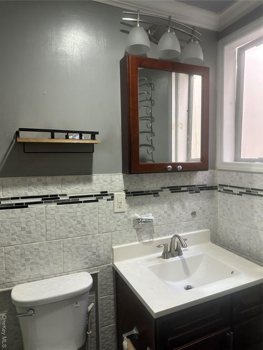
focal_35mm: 24
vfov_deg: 71.6
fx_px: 243
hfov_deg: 56.8
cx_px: 132
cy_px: 175
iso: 250
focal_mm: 6.86
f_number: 1.78
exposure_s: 1/60
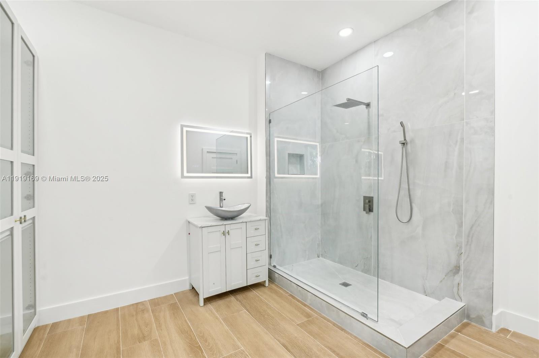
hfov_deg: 96.8
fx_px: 239
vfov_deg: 73.6
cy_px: 179
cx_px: 270
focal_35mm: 16
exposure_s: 1/15
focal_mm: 16
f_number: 8
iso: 140
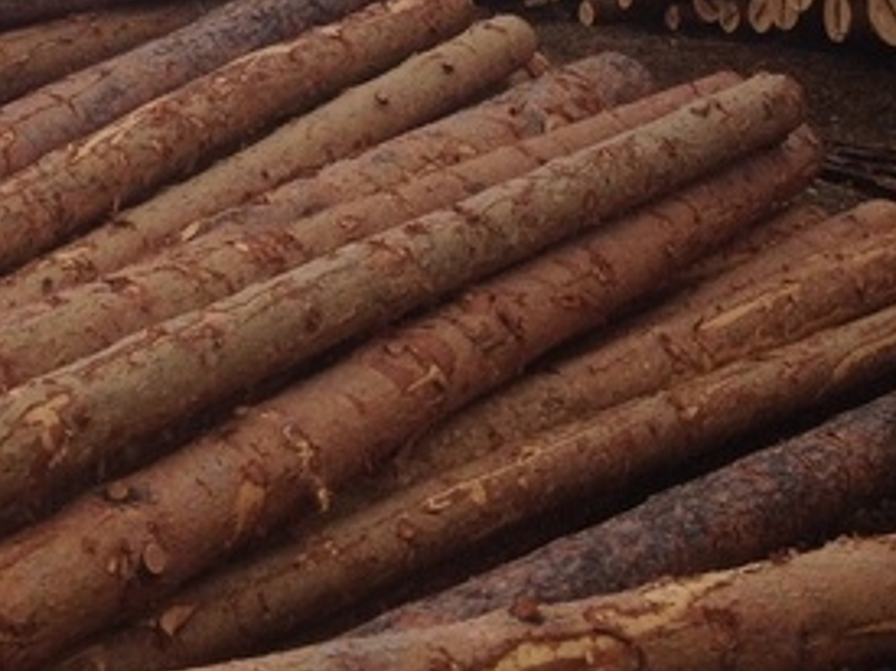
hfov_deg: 18.8
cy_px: -59
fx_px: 2639
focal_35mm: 102
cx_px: 36
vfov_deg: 14.2
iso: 50
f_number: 2.4
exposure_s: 1/1314
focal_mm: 4.28
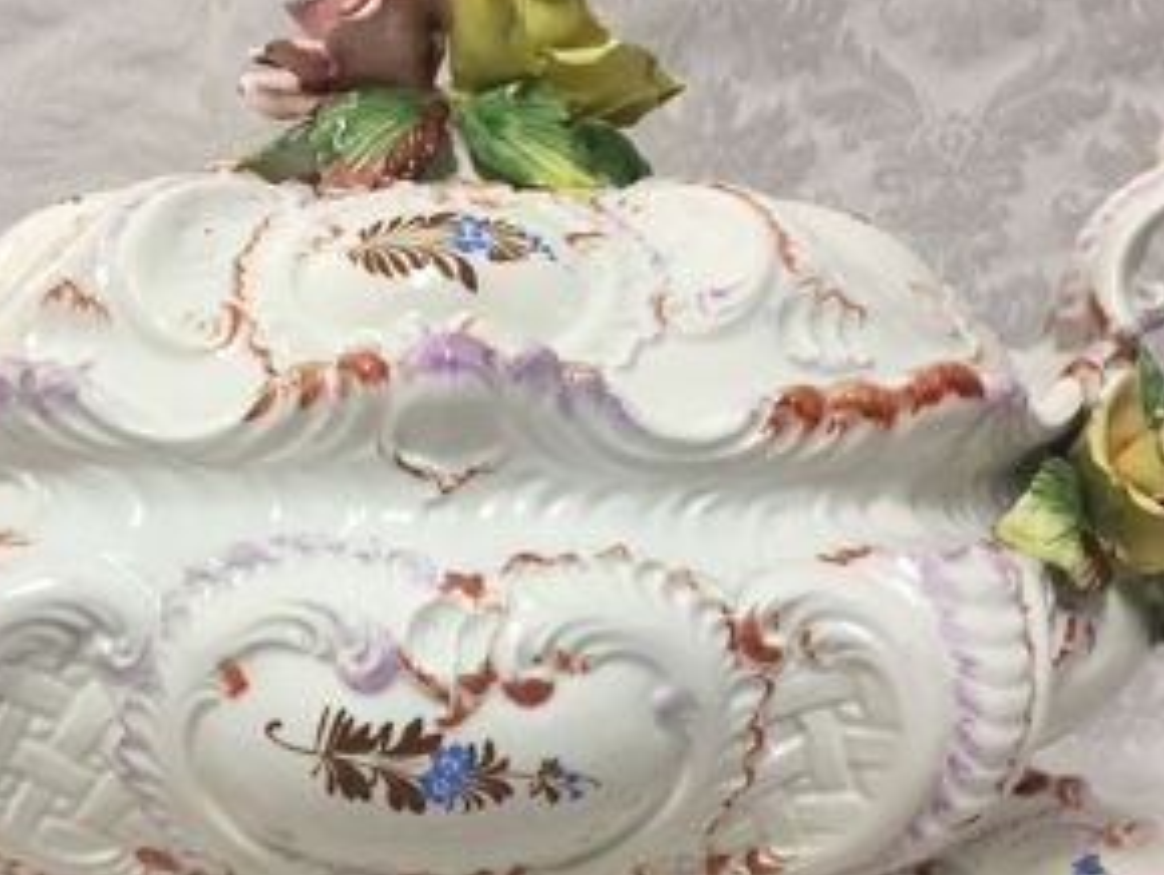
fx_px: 1615
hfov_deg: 39.2
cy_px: 638
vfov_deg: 29.9
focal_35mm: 48
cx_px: 397
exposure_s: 1/33
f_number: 2.2
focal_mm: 4.15
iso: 64
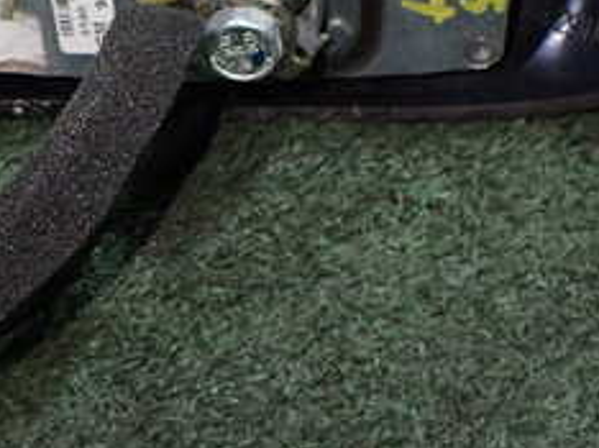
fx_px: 1331
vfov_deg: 19.1
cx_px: 64
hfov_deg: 24.6
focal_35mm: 77
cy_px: 197
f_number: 2.3
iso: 800
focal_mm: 5.4
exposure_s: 1/125
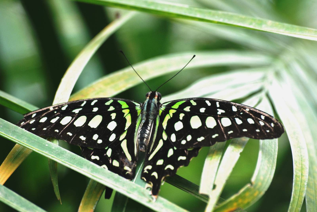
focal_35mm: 360
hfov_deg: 5.7
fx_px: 3174
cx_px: 158
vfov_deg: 3.8
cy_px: 106
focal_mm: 240
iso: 1600
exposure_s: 1/160
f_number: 9
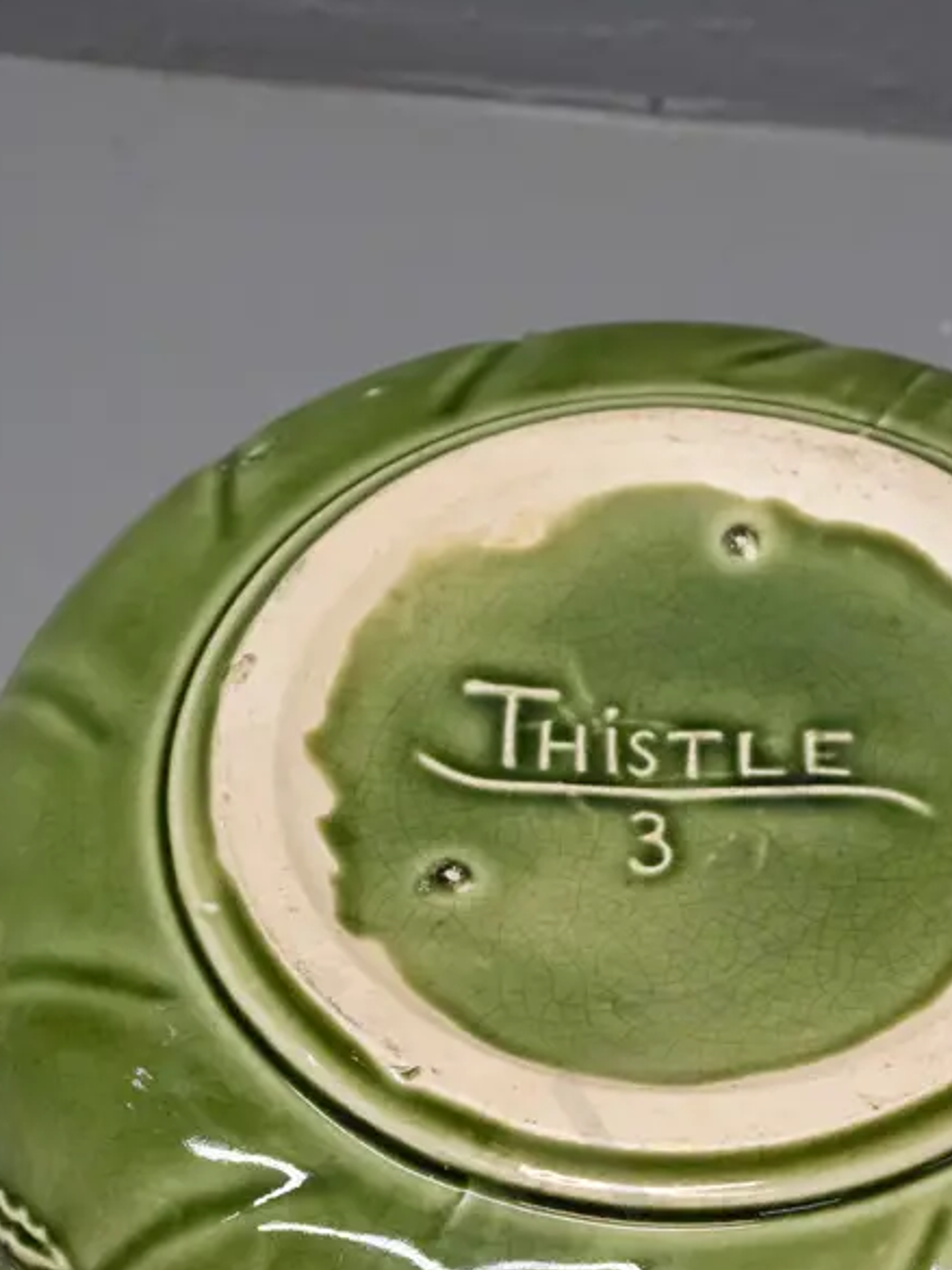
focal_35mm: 105
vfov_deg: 18.6
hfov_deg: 14.1
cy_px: 979
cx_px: 696
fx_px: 3849
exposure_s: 1/250
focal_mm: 30
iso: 3200
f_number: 5.6
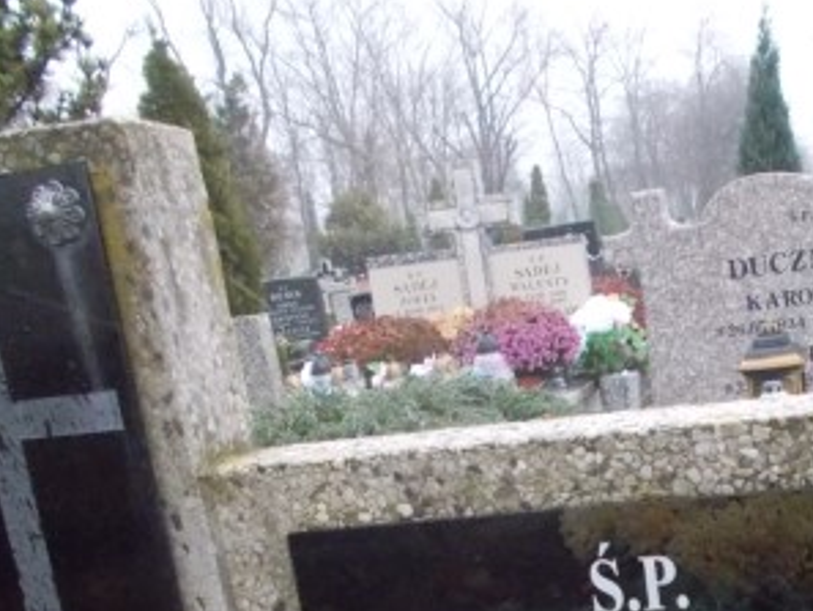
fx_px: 1316
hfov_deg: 33.3
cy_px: 641
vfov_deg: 24.6
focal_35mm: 56
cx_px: 651
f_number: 3.2
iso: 800
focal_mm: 4.6
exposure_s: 1/100
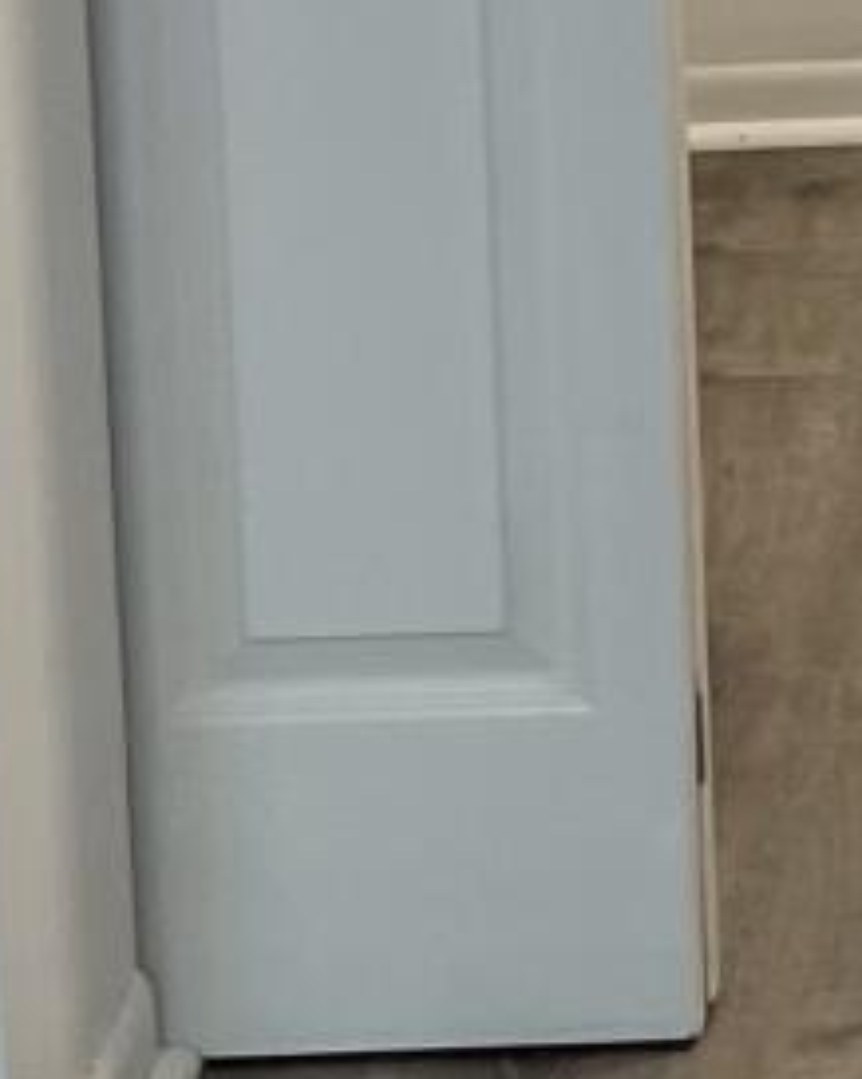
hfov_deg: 7.9
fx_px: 5938
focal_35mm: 186
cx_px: 1839
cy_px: -617
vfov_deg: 10.0
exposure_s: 1/120
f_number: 1.6
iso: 125
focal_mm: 5.1
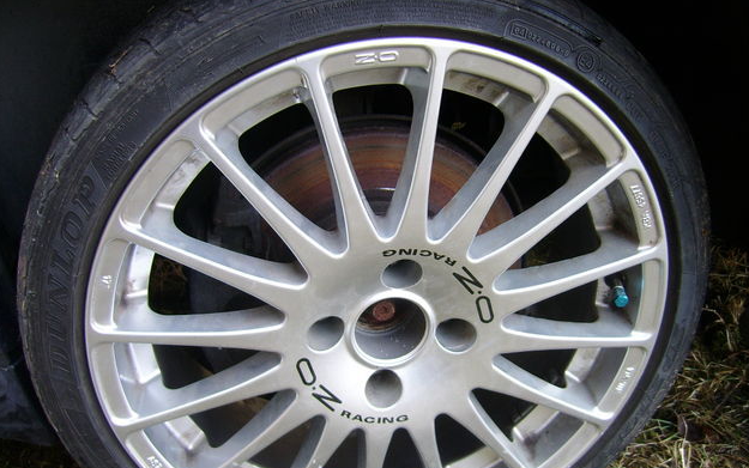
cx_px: 376
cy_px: 275
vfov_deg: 33.5
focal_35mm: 38
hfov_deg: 51.5
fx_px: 776
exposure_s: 1/78
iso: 100
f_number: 2.8
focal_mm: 5.95
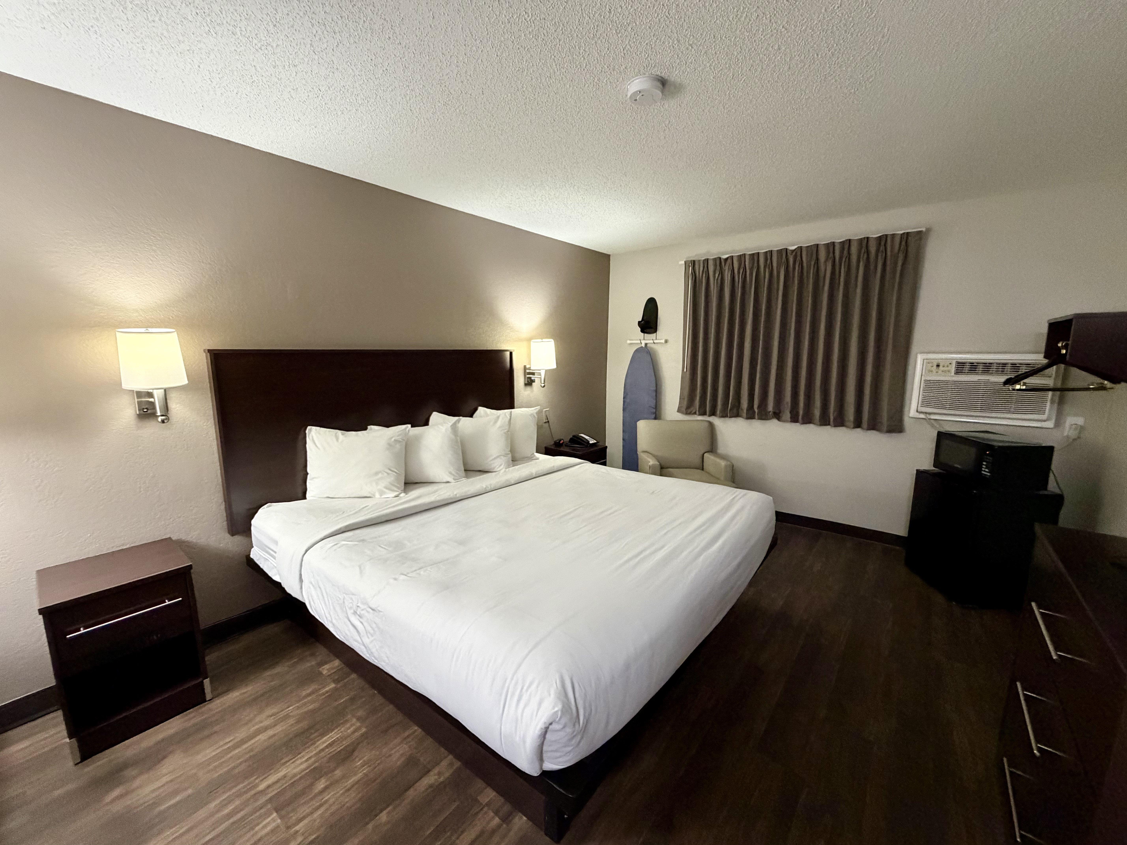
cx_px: 564
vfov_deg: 85.7
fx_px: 456
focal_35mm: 14
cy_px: 422
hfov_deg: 102.1
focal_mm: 2.22
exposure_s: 1/60
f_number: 2.2
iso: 500
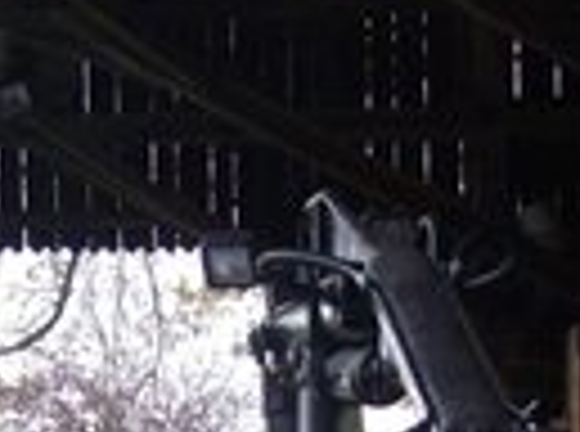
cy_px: 778
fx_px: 3743
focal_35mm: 224
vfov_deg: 6.5
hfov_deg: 8.9
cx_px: 283
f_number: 2.7
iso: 160
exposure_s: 1/200
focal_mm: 6
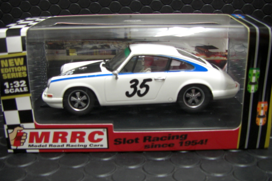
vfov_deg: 32.6
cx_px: 135
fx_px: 310
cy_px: 100
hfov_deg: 47.4
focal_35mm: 41
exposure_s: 1/15
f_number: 3.4
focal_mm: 6.3
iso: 200
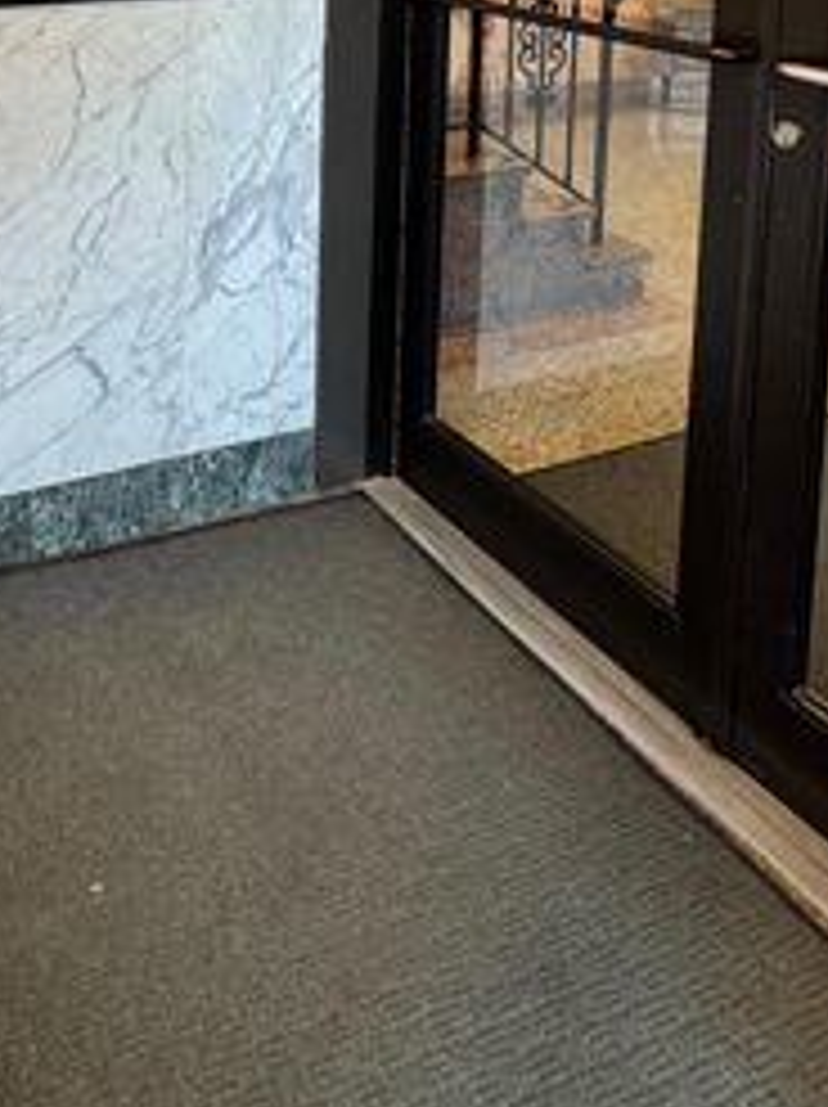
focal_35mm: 38
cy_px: -25
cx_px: 153
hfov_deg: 36.3
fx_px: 1214
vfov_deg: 41.8
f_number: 2.2
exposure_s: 1/60
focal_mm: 2.22
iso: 320
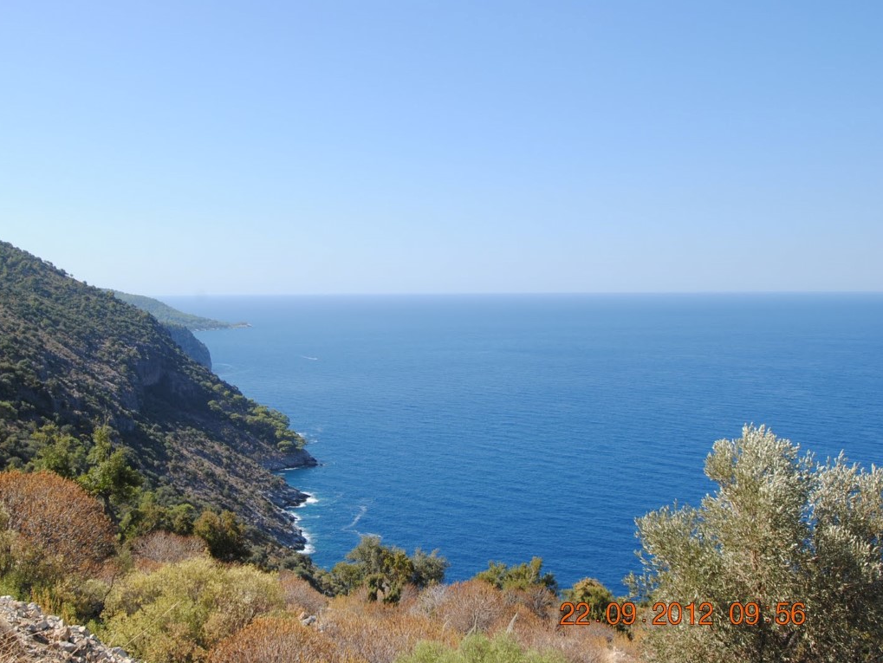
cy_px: 331
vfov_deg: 36.8
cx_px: 403
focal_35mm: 39
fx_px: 995
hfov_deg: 47.8
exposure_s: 1/200
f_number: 7.1
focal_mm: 24
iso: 100
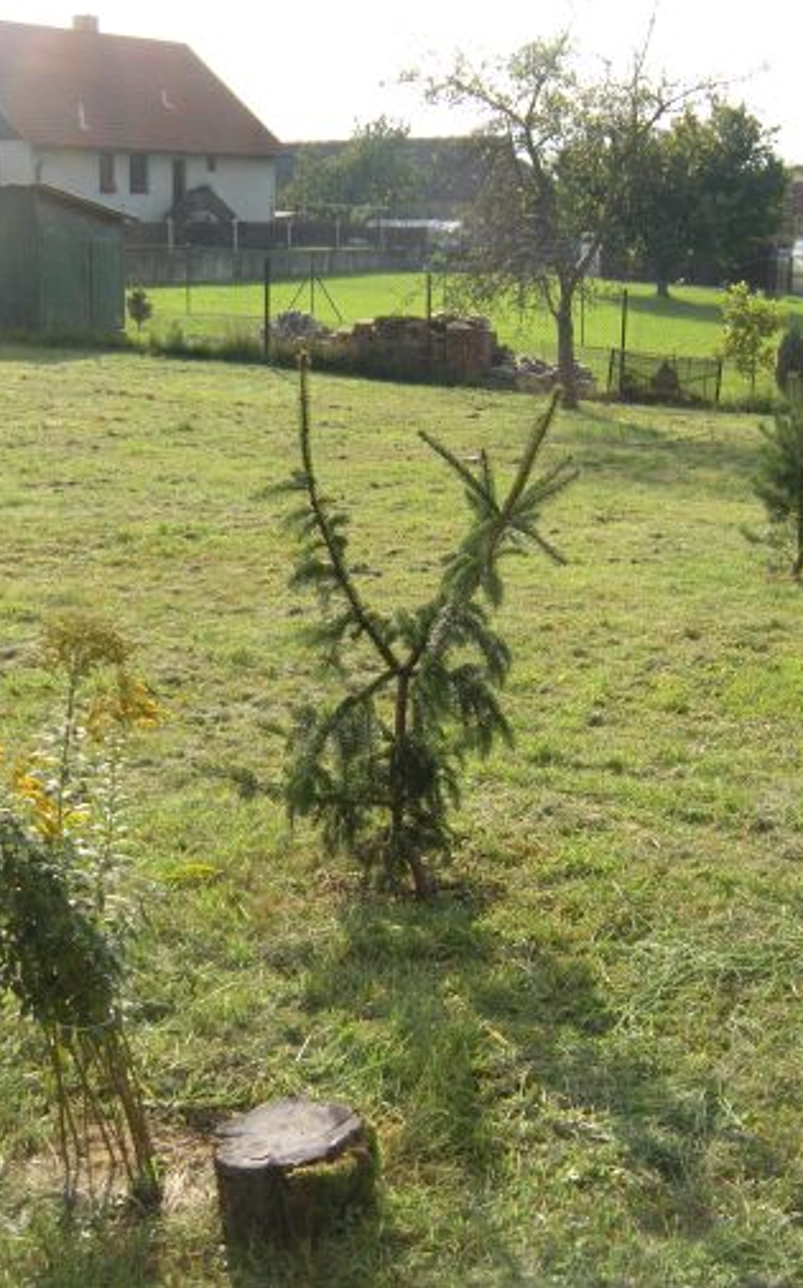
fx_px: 1753
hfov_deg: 25.5
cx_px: 604
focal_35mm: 50
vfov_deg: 40.3
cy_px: 643
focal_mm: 5.9
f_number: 3.8
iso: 64
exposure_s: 1/350
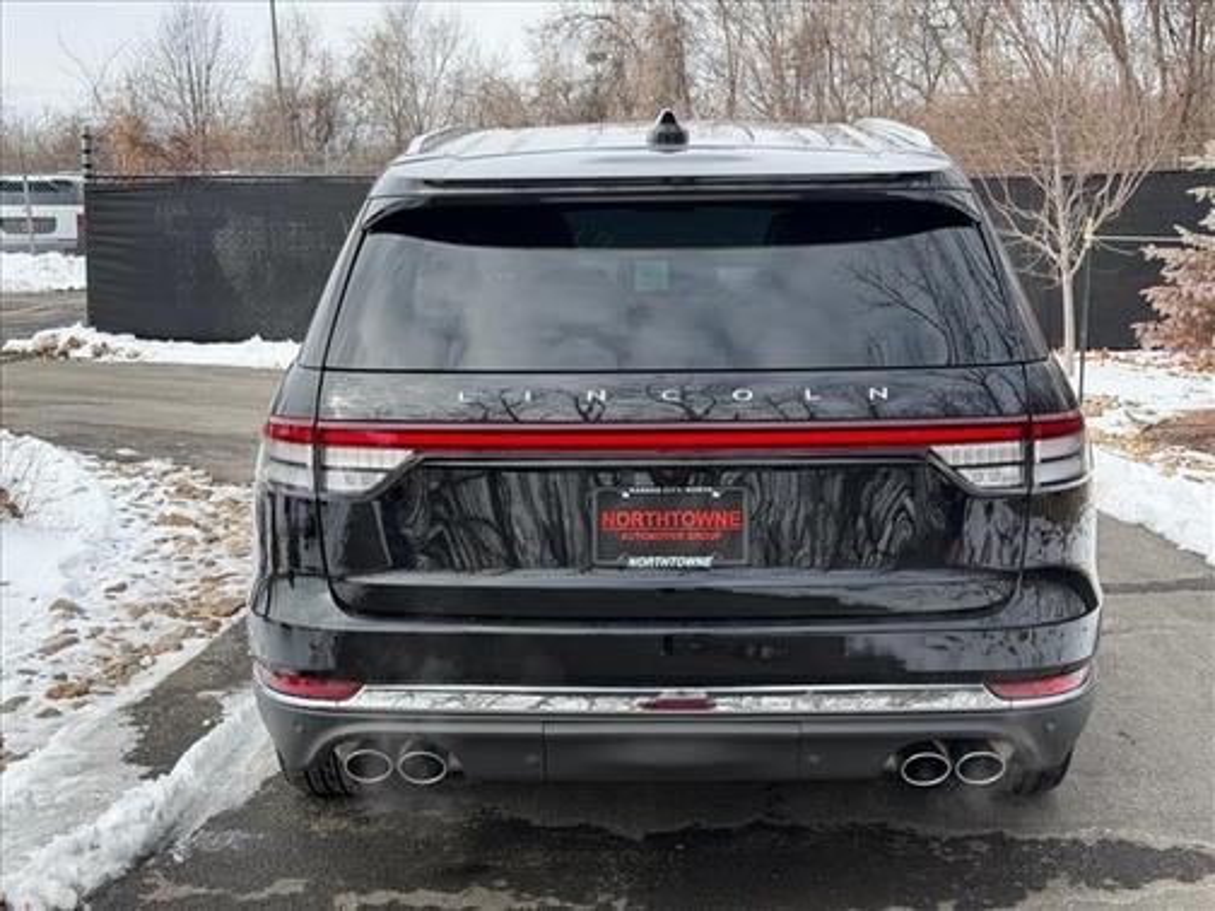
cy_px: 456
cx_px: 608
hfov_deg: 39.7
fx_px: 1685
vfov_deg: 30.3
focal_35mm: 48
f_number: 1.78
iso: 100
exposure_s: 1/1754
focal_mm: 6.76
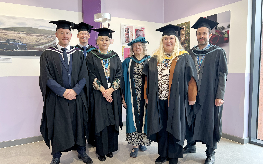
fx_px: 208
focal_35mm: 29
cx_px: 129
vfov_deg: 43.1
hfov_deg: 64.6
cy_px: 87
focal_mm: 5.7
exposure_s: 1/50
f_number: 1.5
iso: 64
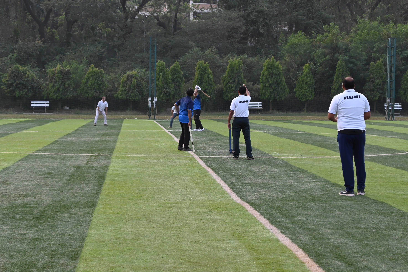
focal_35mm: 78
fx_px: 885
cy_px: 136
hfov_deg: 26.0
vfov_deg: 17.5
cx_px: 204
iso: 400
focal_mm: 52
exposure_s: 1/200
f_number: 6.3
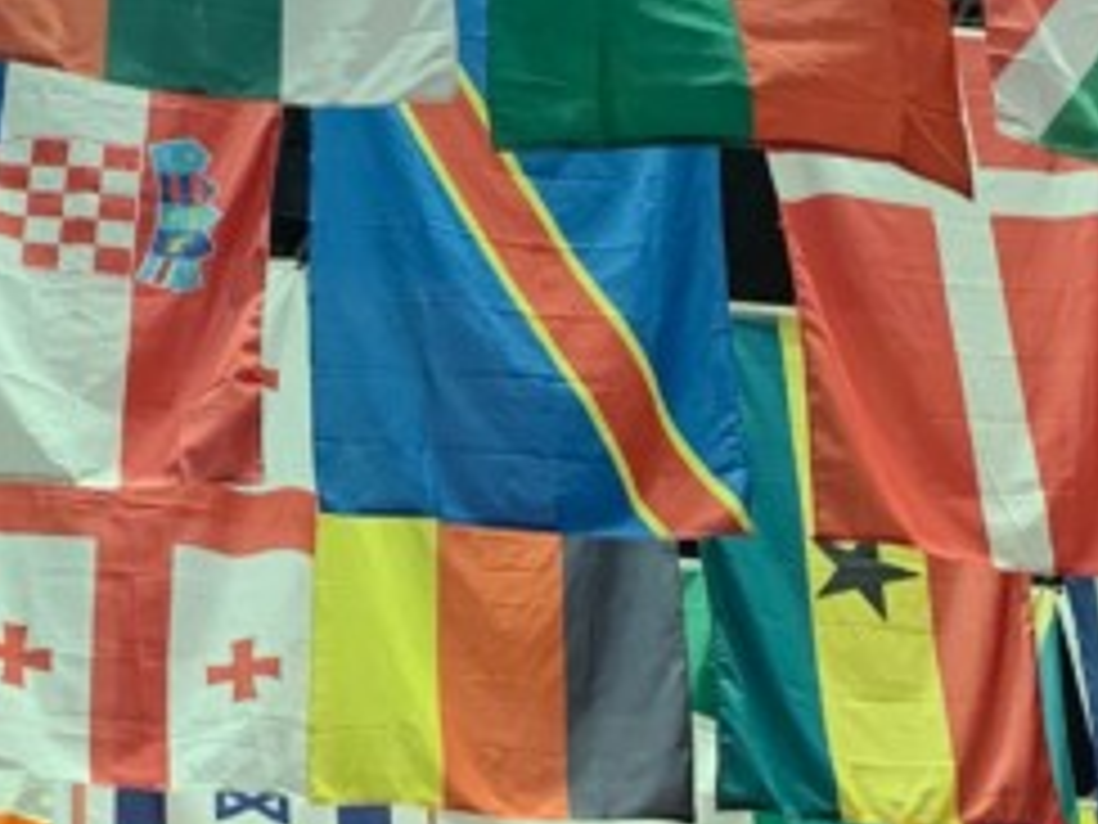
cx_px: 351
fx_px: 3457
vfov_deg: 13.5
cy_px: 711
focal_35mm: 109
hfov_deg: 18.0
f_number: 1.8
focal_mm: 4.25
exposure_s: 1/60
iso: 200
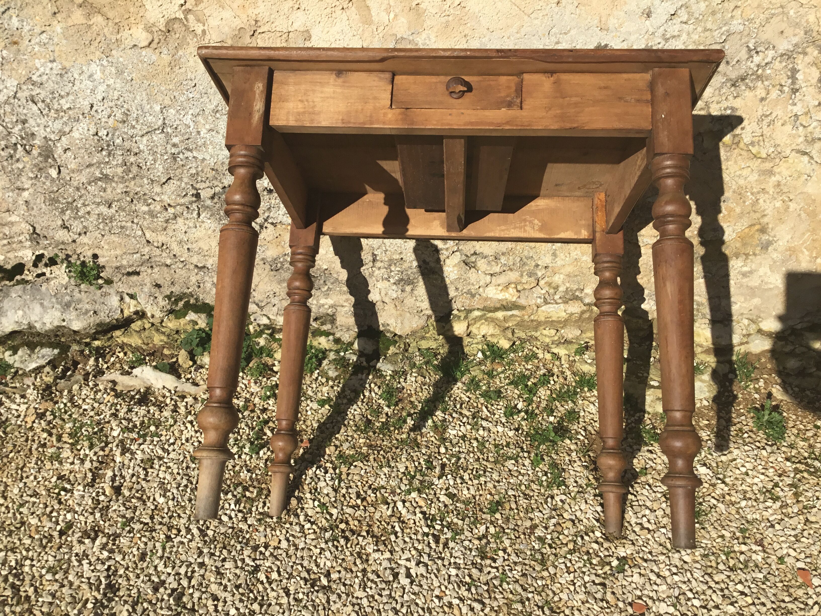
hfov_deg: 58.4
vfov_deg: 45.4
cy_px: 308
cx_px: 410
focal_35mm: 31
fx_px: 735
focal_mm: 3.3
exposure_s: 1/2146
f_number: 2.4
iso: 25
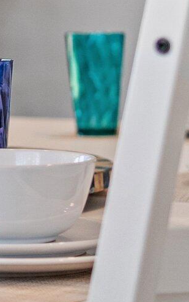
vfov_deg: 10.9
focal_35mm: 190
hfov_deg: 6.4
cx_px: -356
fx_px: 1565
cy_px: 14
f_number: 2.2
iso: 800
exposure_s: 1/200
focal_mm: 30
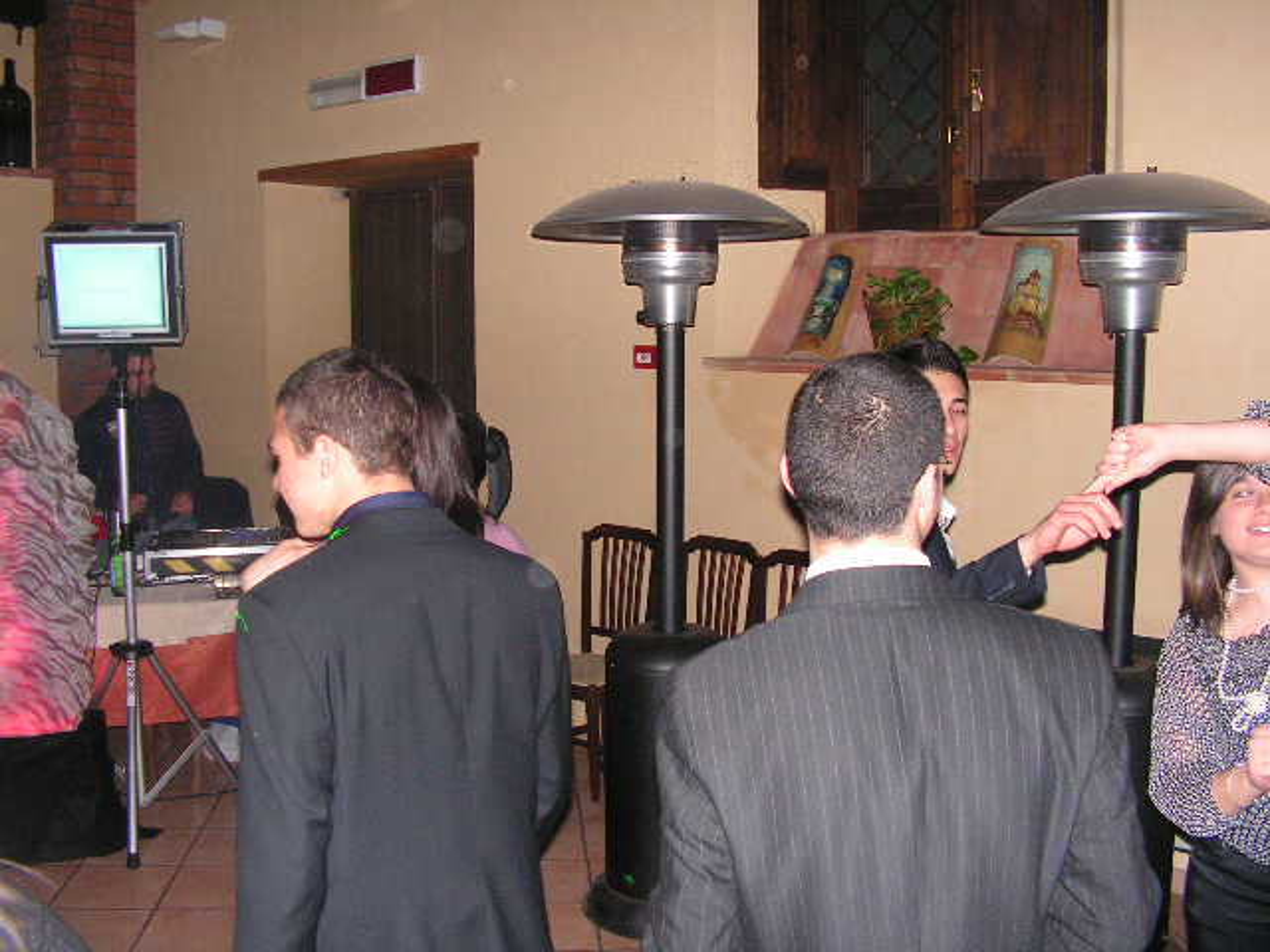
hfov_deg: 51.4
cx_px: 635
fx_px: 1321
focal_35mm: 36
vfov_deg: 39.7
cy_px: 476
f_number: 3.2
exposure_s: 1/40
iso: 200
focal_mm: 6
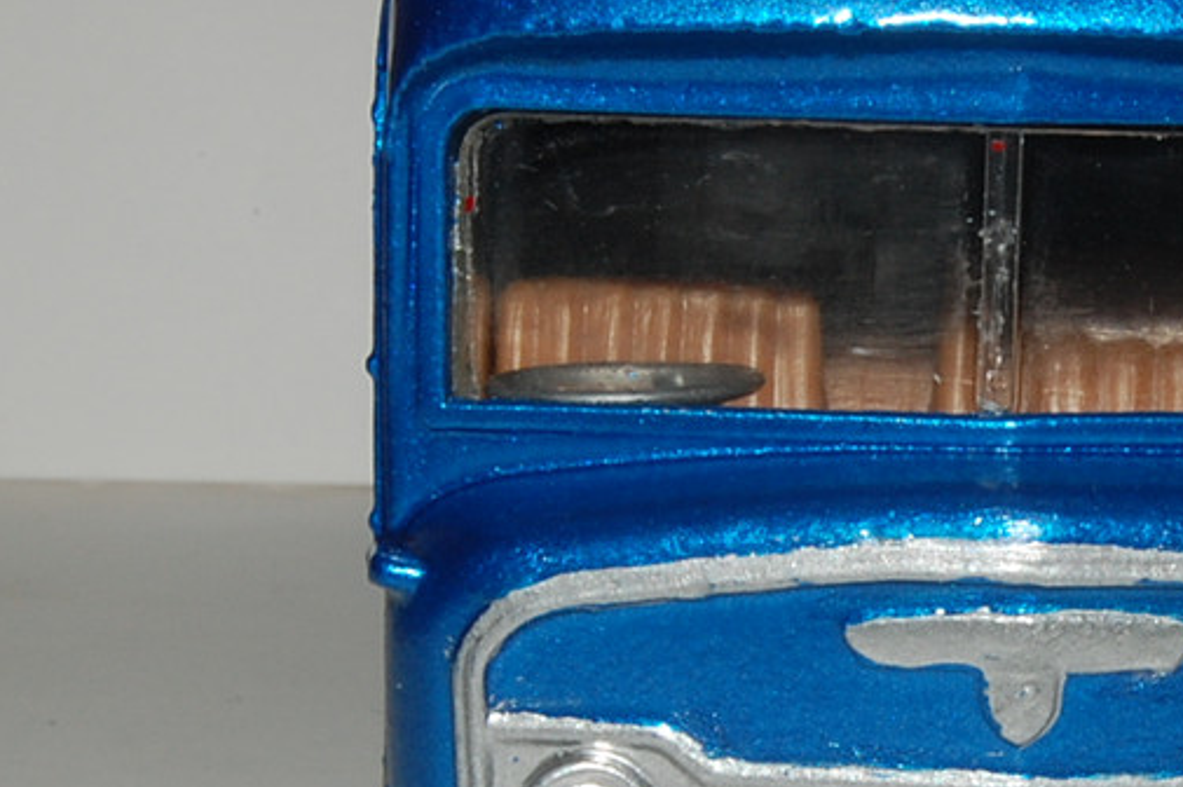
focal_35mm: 143
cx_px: 992
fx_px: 4696
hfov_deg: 14.3
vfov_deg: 9.6
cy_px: 616
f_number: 25
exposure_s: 1/60
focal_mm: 40
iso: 400
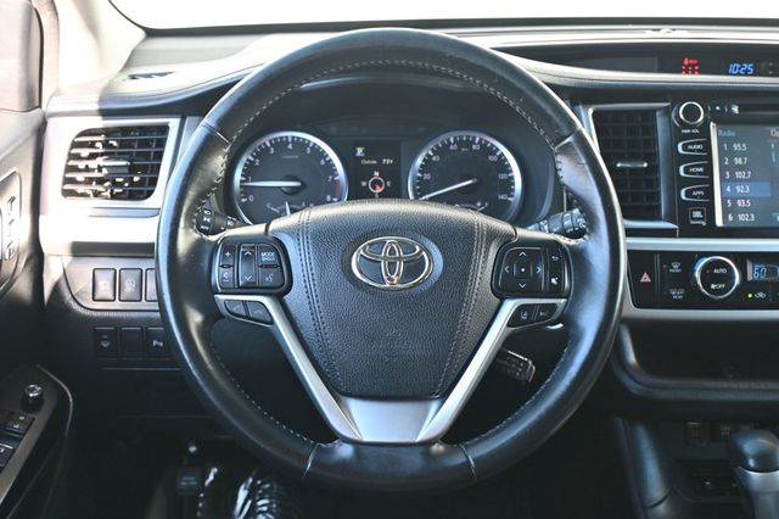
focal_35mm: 41
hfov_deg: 47.2
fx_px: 892
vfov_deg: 32.4
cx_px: 390
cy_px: 260
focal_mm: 27.5
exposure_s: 1/125
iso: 900
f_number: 4.5
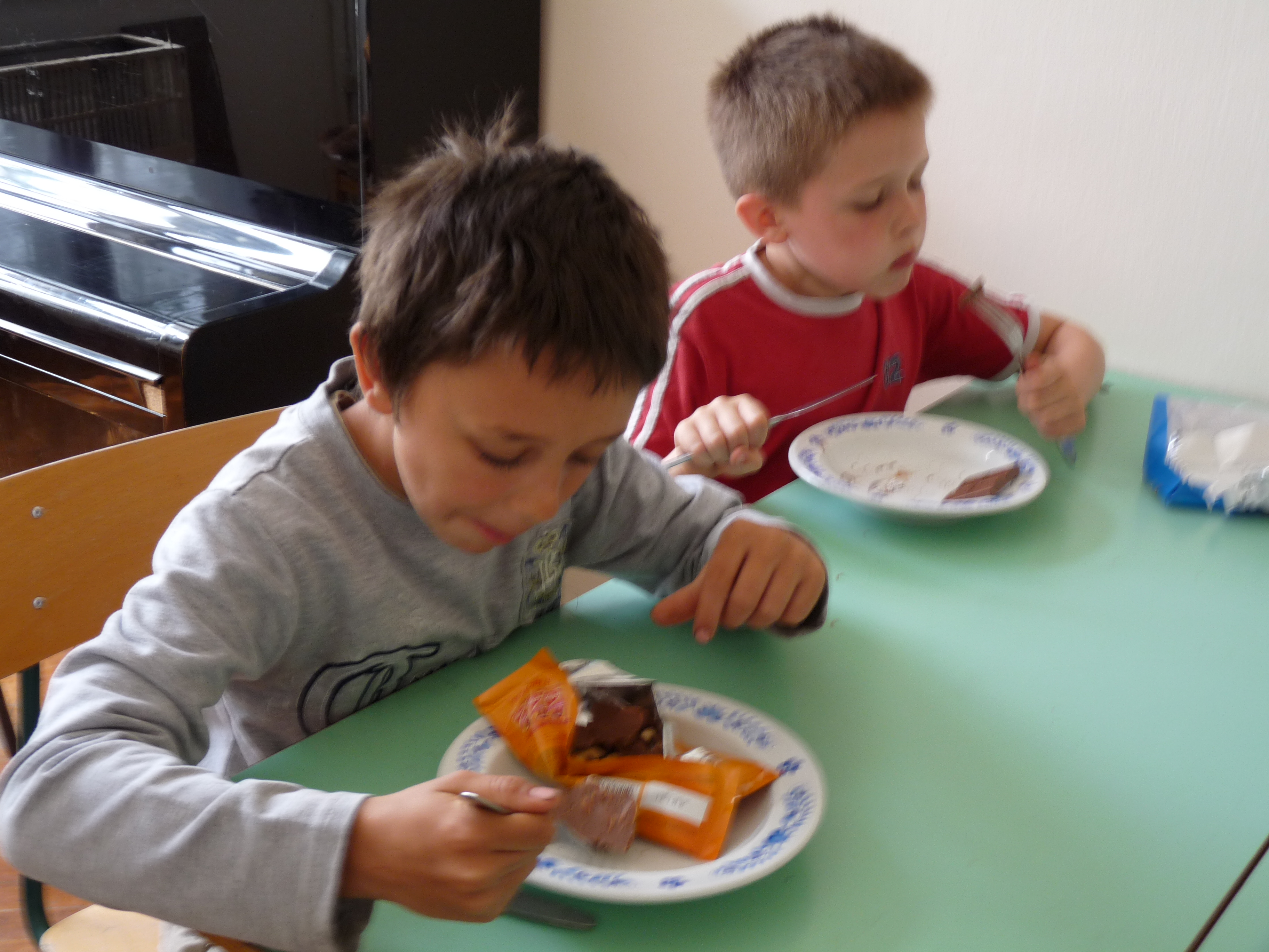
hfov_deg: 42.9
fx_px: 1613
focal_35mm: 44
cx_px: 634
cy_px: 476
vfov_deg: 32.9
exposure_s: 1/30
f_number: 3
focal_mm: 7.8
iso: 125
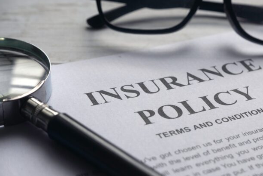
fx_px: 687
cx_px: 162
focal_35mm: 94
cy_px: 92
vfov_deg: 14.6
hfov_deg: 21.6
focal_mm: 34
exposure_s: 1/125
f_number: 4
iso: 200
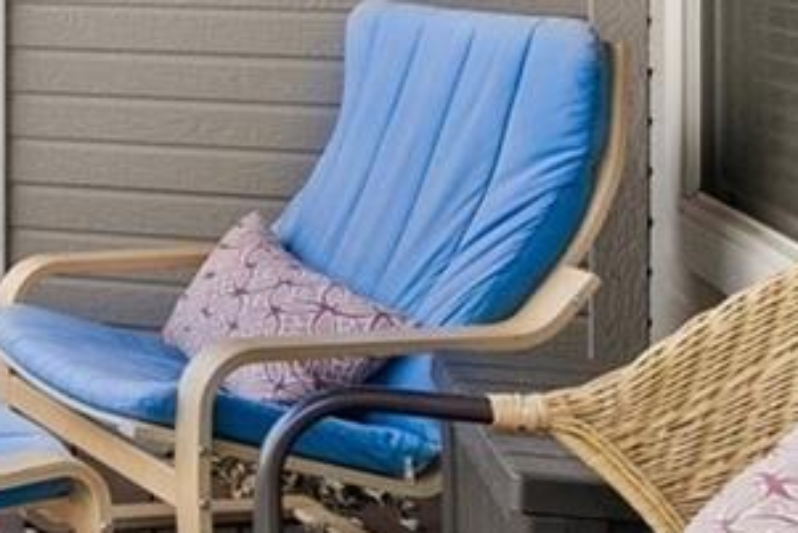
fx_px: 1885
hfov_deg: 18.7
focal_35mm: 85
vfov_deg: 15.3
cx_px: -631
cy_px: -158
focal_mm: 16
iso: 500
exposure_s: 1/20
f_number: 9
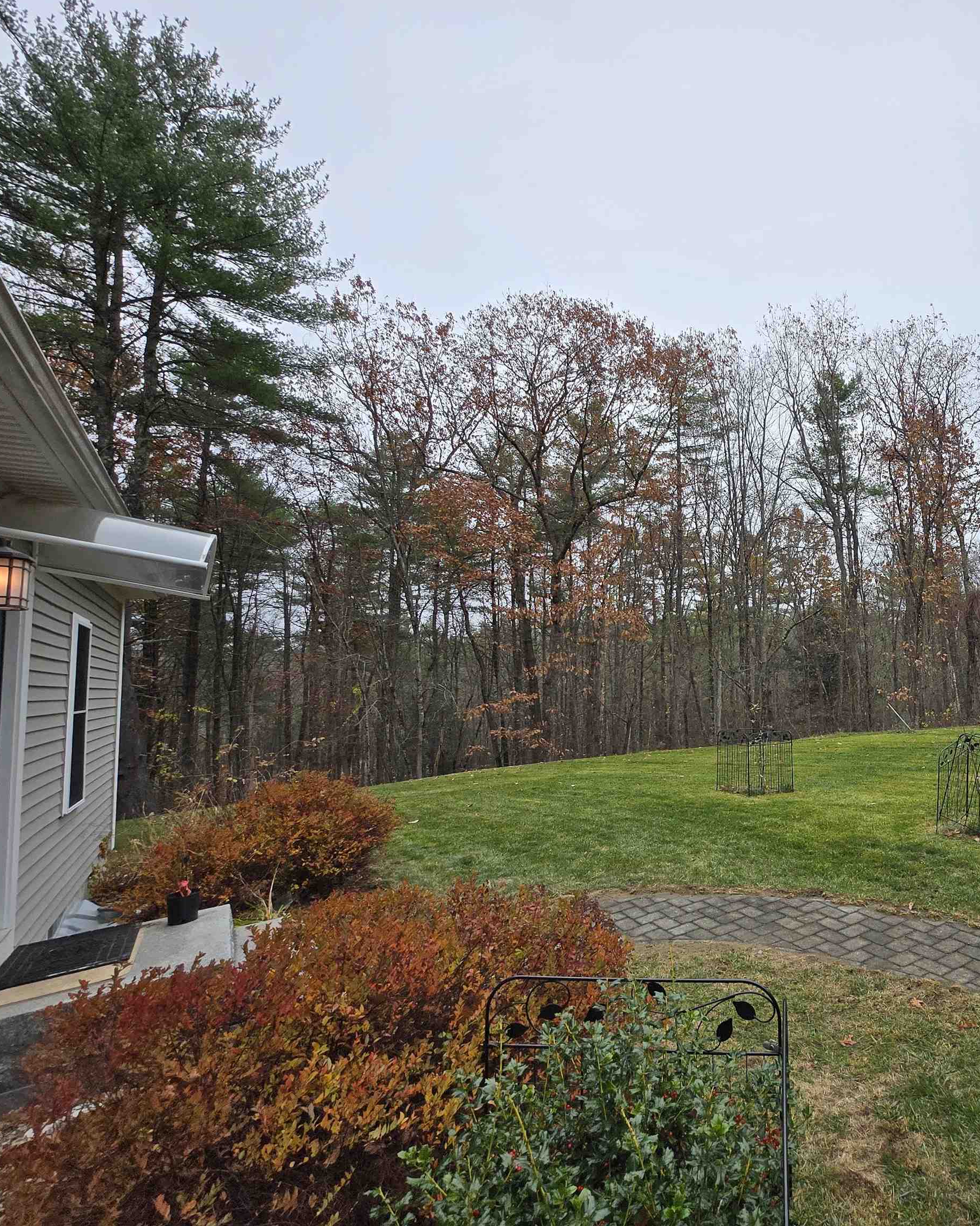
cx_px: 755
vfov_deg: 89.6
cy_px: 611
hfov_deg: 70.8
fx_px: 616
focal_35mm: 17
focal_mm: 1.7
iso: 25
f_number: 2.2
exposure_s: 1/496
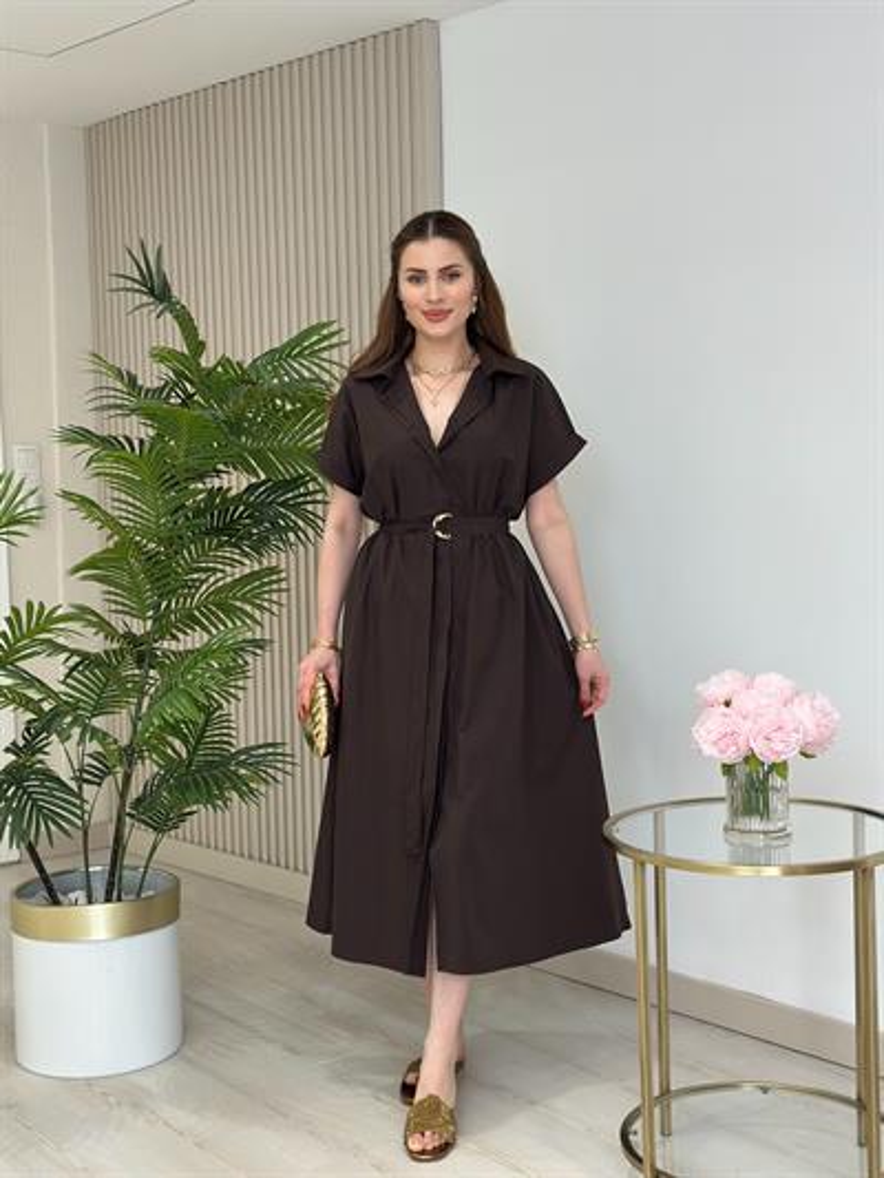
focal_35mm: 48
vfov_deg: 39.6
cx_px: 442
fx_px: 1634
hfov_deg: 30.3
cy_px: 589
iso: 80
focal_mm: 6.86
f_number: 1.78
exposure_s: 1/225
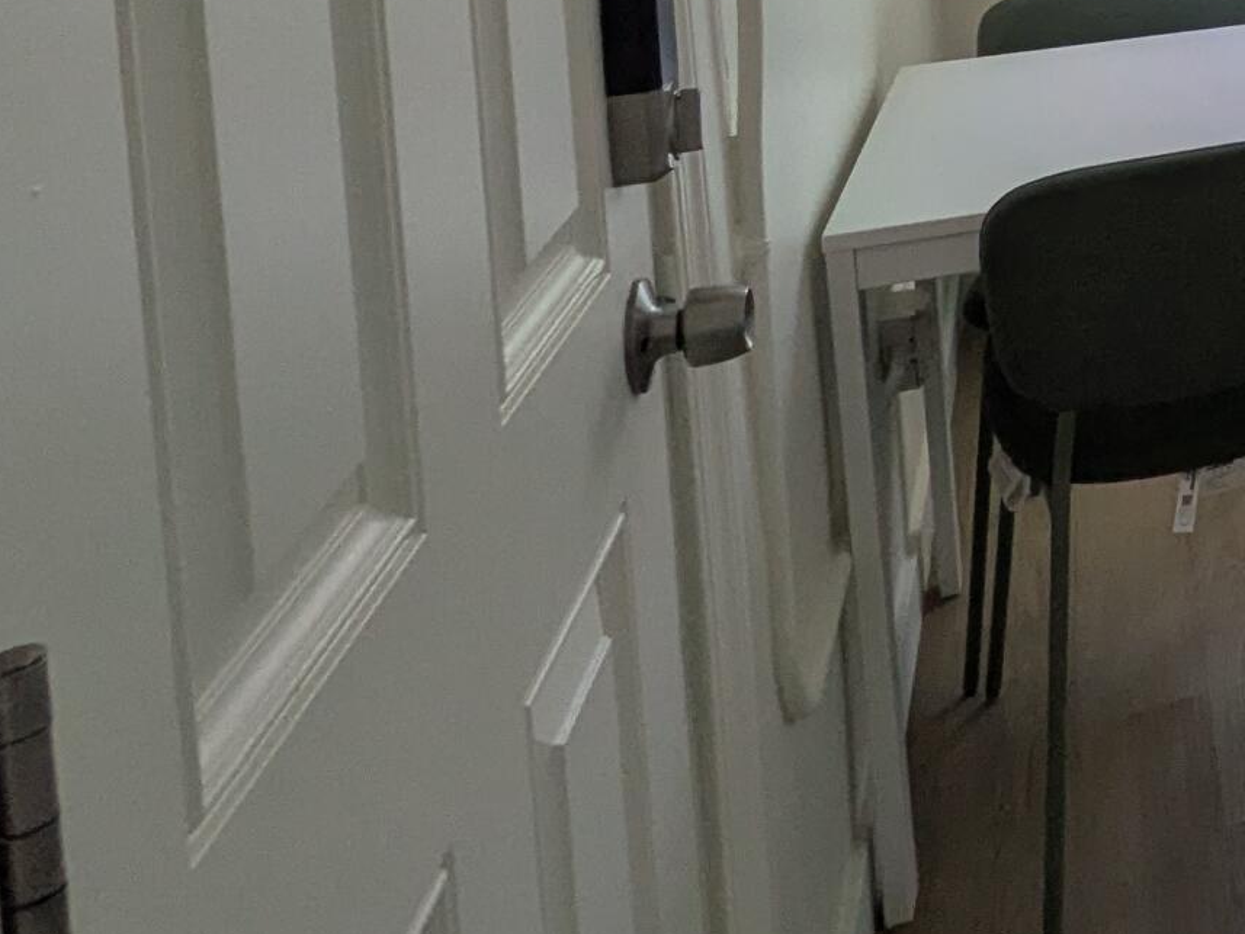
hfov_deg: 26.6
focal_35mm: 49
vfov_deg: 25.6
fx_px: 1763
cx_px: 1913
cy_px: -269
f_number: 2.2
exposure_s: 1/120
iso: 47
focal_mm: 1.83
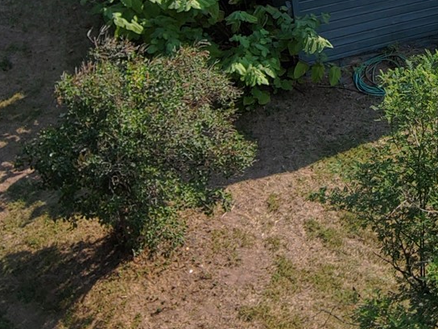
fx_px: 1000
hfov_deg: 23.3
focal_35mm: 79
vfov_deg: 18.1
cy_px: -21
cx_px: 473
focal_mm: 3.7
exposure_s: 1/608
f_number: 2.8
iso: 100
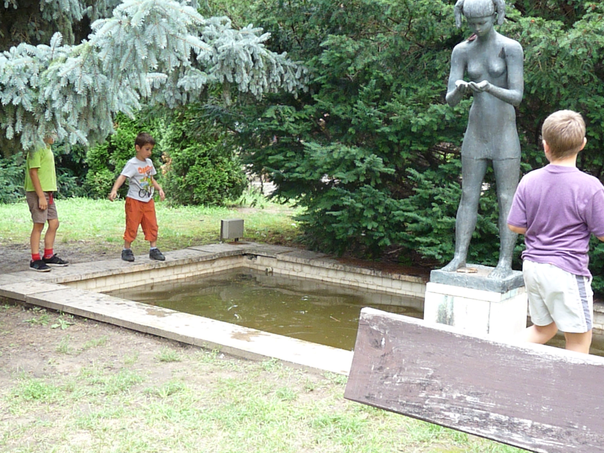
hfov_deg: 38.9
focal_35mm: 49
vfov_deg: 29.7
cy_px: 226
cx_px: 302
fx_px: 855
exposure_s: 1/200
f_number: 4
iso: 800
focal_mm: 8.7
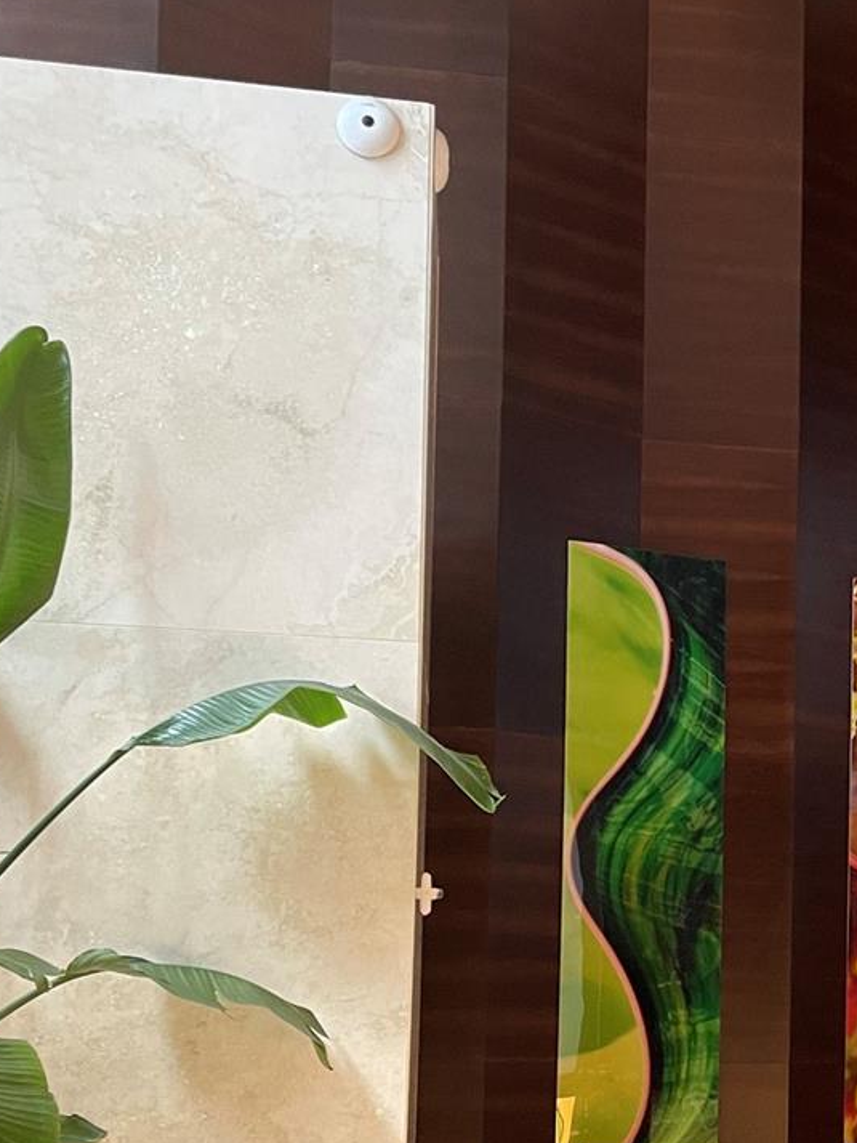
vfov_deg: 33.7
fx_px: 1848
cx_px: 847
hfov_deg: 24.9
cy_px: 854
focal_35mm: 56
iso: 200
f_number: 1.6
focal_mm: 4.2
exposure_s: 1/60
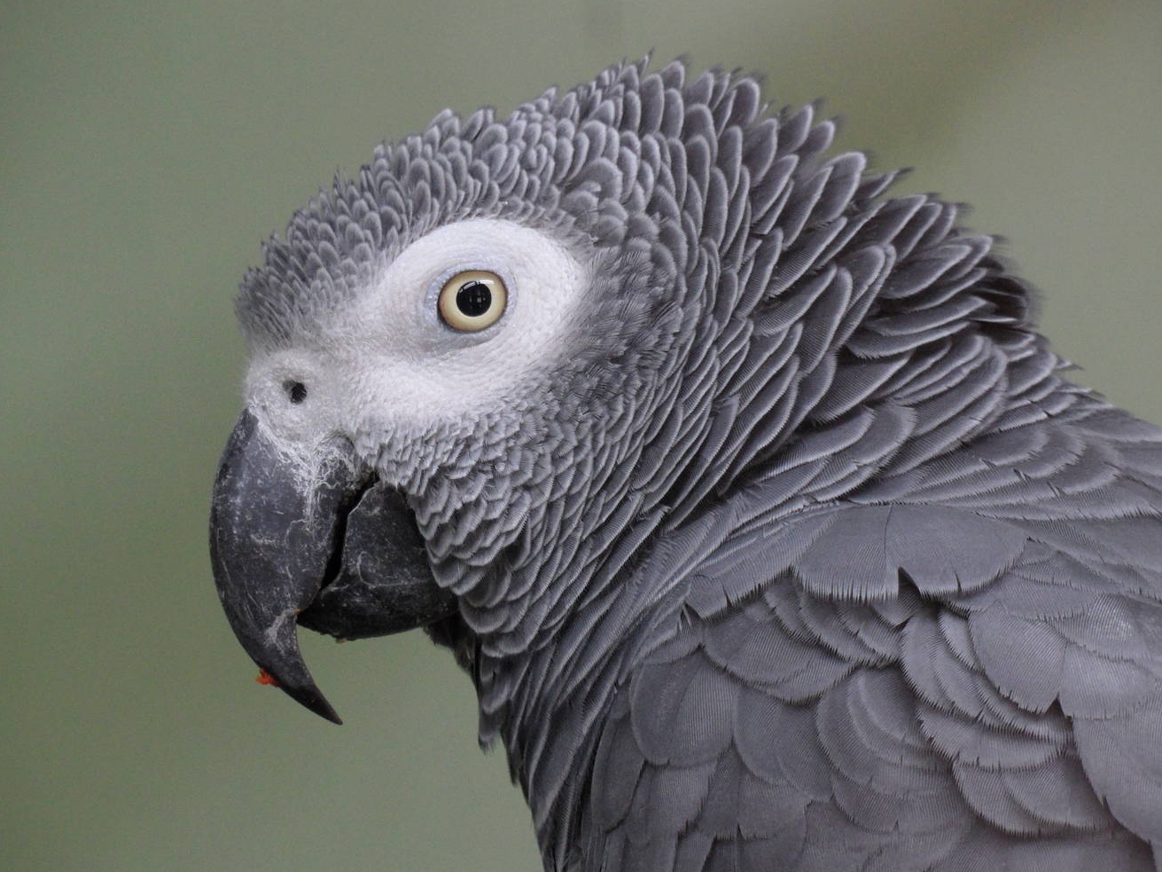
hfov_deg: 6.8
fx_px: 9835
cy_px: 422
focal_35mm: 293
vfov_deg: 5.1
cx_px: 604
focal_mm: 39.5
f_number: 5
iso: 200
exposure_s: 1/15
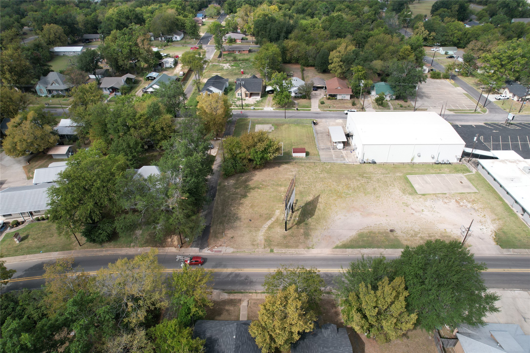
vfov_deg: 57.2
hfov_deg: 78.6
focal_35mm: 22
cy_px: 176
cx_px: 265
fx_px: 324
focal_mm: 8.38
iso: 150
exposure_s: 1/2500
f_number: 2.8
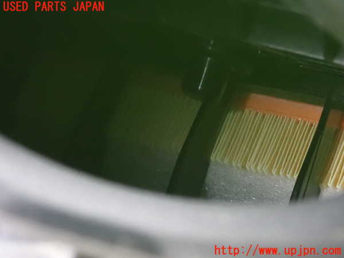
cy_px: 129
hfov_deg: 19.6
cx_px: 172
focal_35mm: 100
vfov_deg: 14.8
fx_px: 994
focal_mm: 18
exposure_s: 1/25
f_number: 4.9
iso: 1600
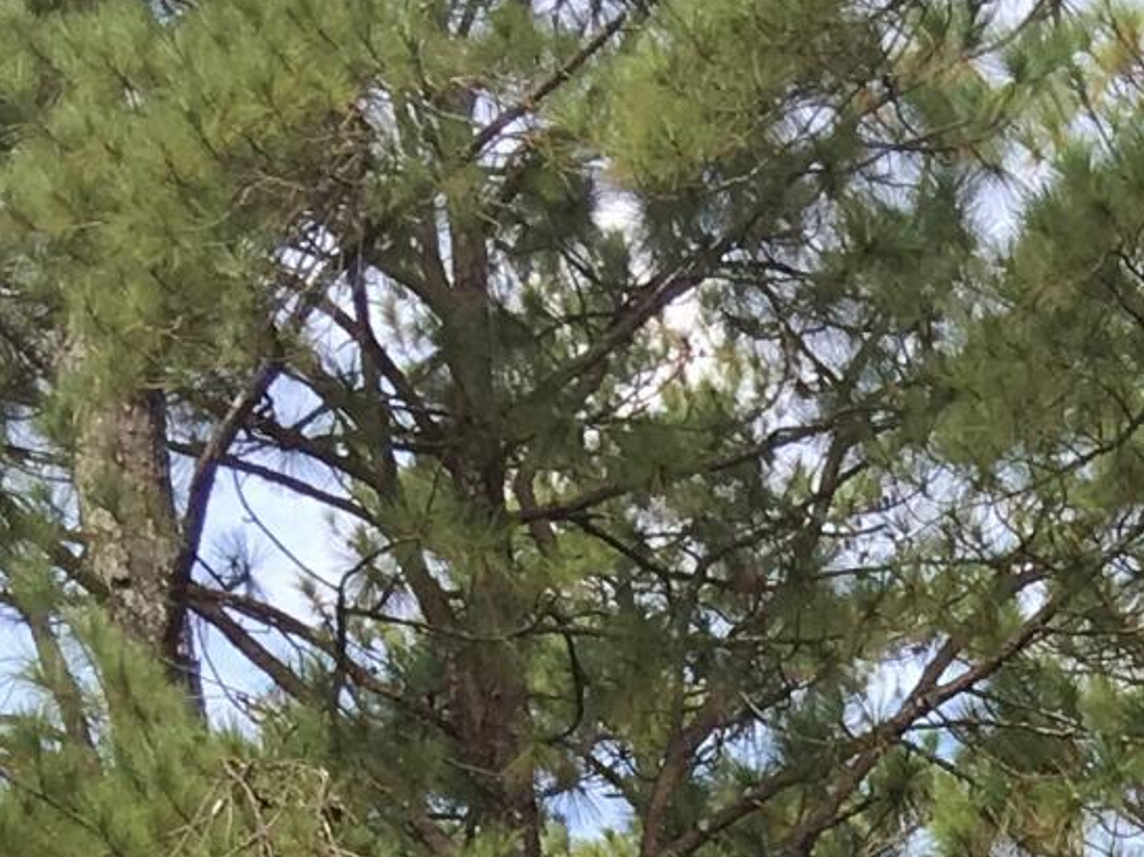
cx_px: 2232
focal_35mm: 159
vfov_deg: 8.5
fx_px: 5254
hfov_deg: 11.3
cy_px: 2107
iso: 25
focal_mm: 4.15
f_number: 2.2
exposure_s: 1/499
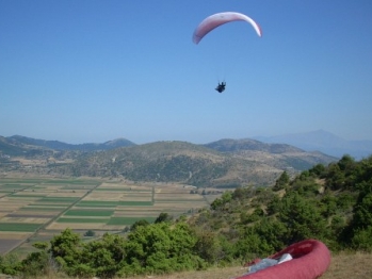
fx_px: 570
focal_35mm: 53
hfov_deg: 36.0
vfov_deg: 27.5
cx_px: 149
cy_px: 146
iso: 64
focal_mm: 6.2
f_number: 5.6
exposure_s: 1/402
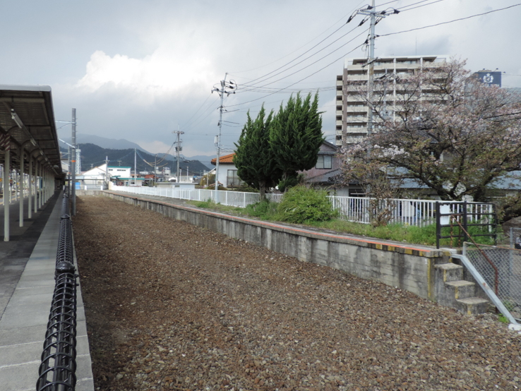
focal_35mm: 26
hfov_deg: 67.3
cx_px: 265
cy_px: 186
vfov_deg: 53.1
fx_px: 391
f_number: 3
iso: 80
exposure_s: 1/640
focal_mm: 4.3
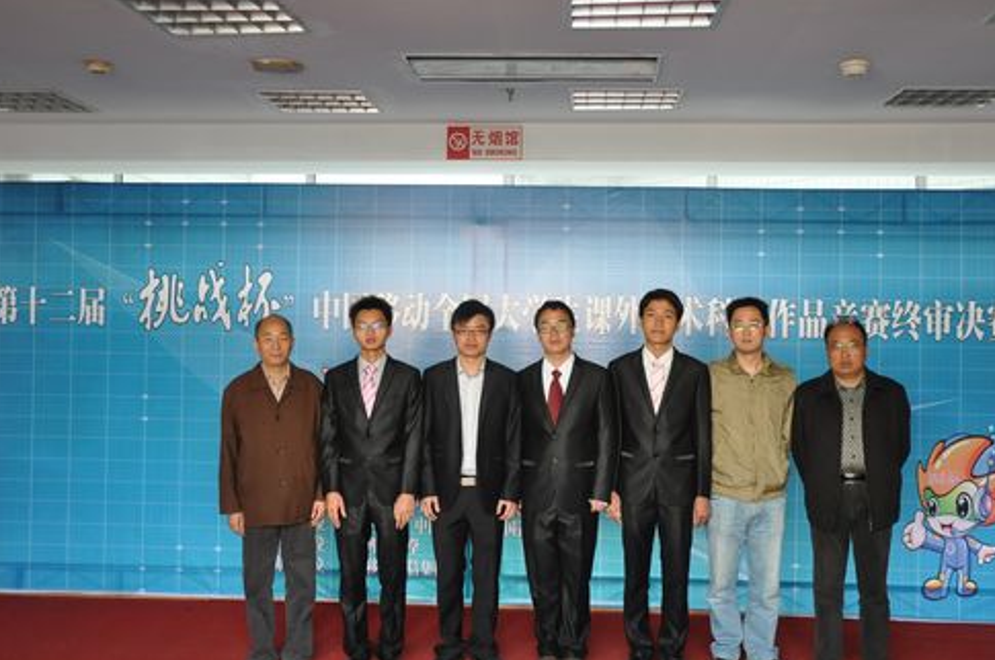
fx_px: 1175
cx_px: 499
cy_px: 323
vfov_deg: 31.4
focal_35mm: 43
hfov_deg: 45.9
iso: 800
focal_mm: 25
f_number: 4
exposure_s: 1/50
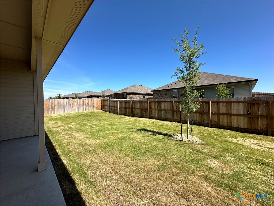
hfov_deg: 102.1
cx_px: 137
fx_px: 111
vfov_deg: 85.7
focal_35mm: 14
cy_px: 103
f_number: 2.2
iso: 50
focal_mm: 2.22
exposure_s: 1/1825
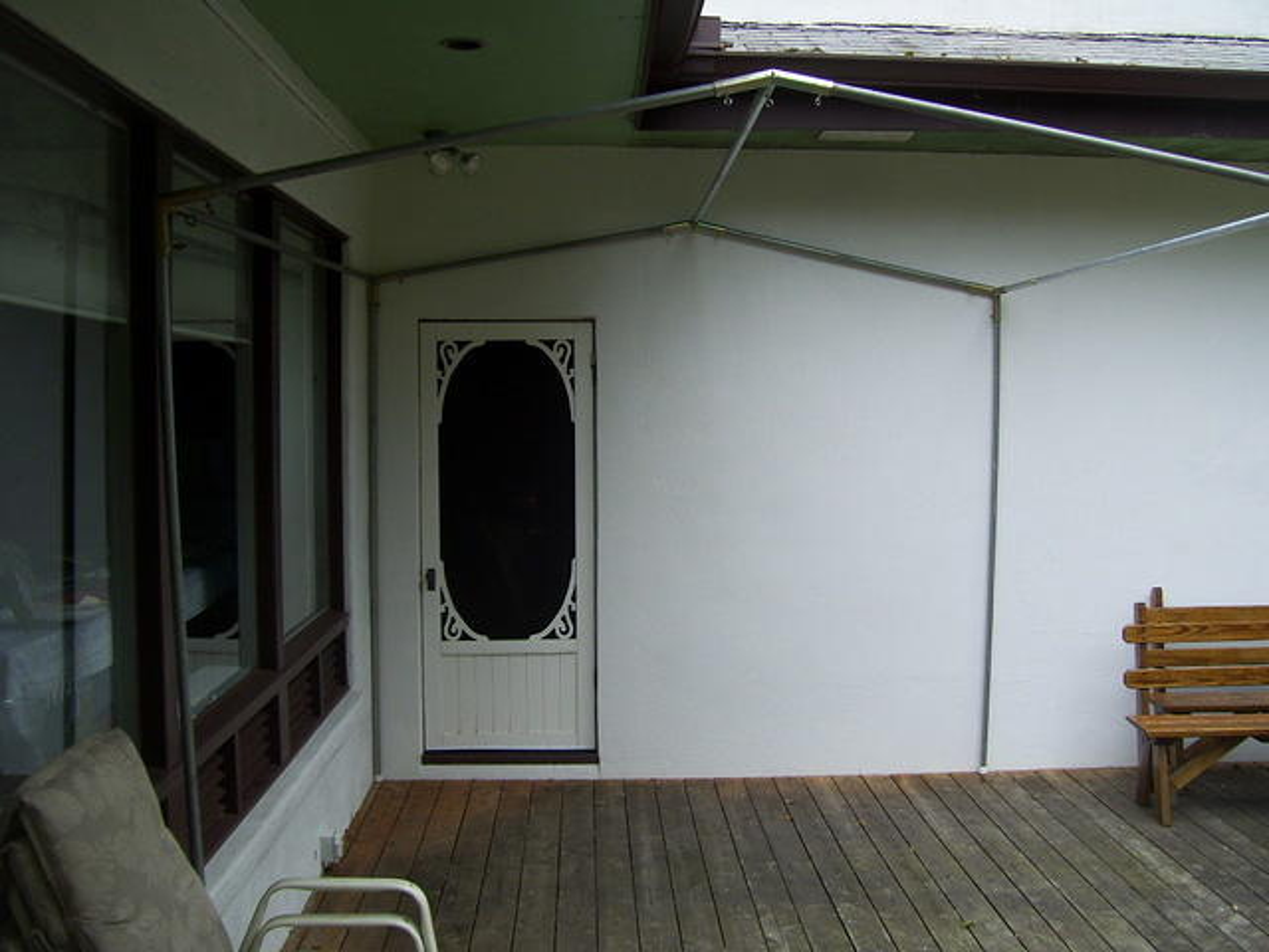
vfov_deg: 39.7
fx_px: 1320
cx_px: 634
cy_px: 476
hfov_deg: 51.4
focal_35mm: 36
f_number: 2.7
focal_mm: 6
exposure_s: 1/160
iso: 80
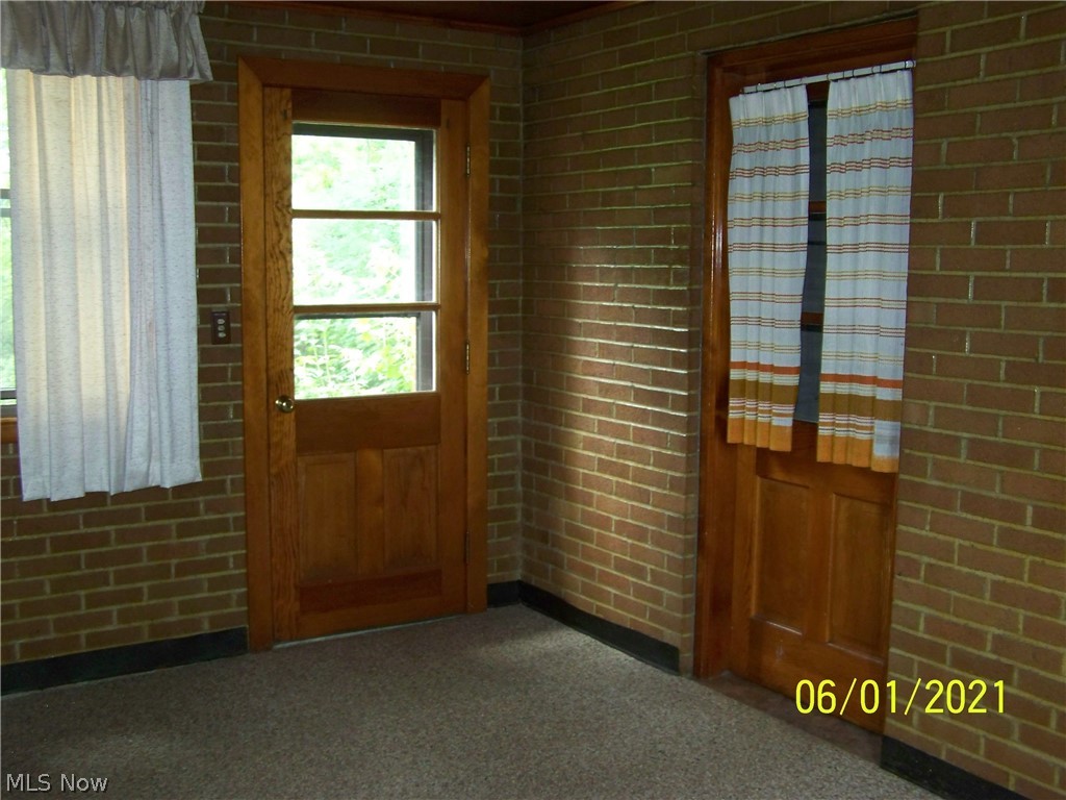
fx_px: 1170
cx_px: 533
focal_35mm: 38
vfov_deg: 37.7
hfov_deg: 49.0
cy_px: 400
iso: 200
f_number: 2.8
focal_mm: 6.3
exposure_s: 1/30
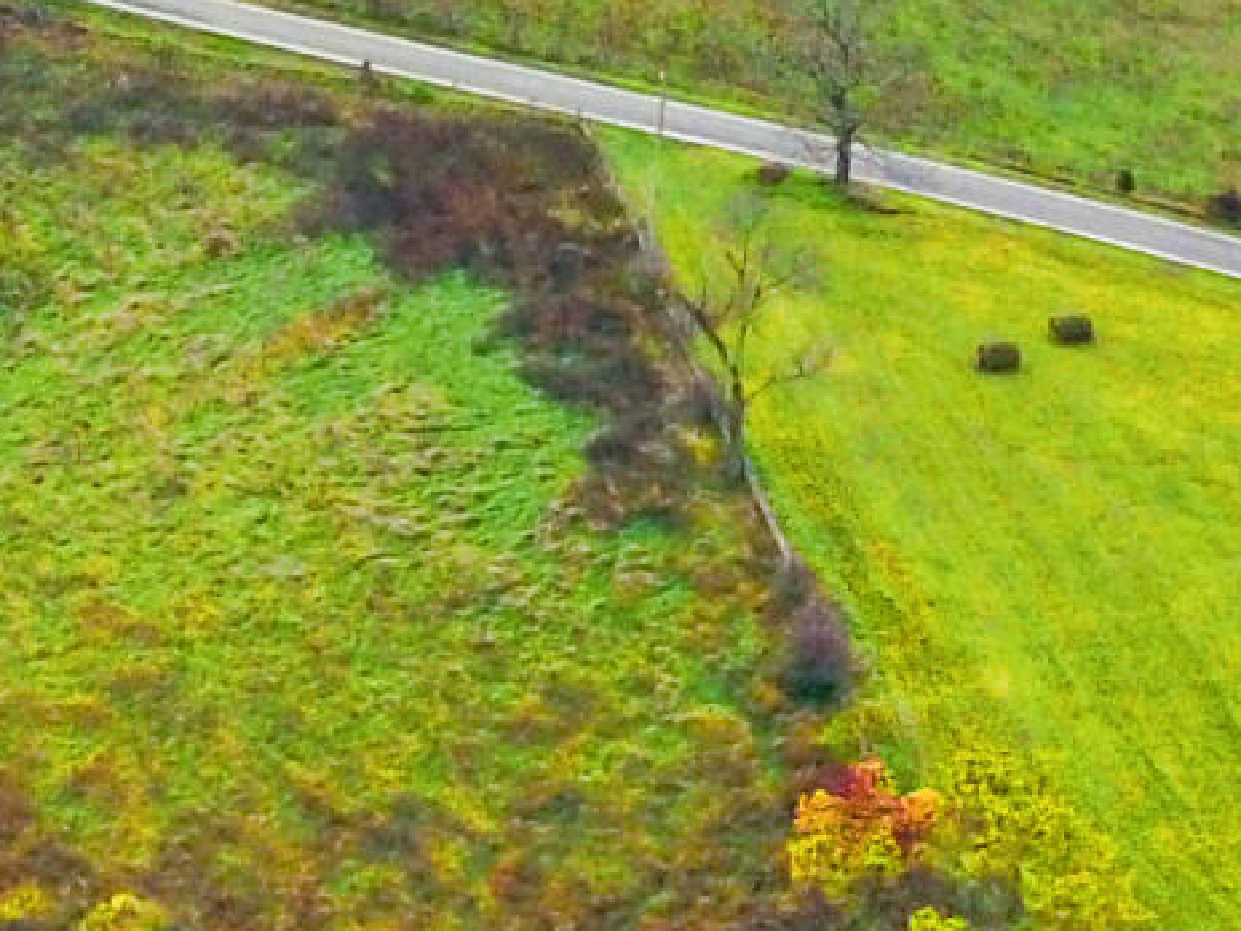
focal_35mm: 168
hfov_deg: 11.2
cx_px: -757
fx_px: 6023
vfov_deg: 8.7
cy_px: -227
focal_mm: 4.73
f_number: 2.2
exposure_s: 1/800
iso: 100
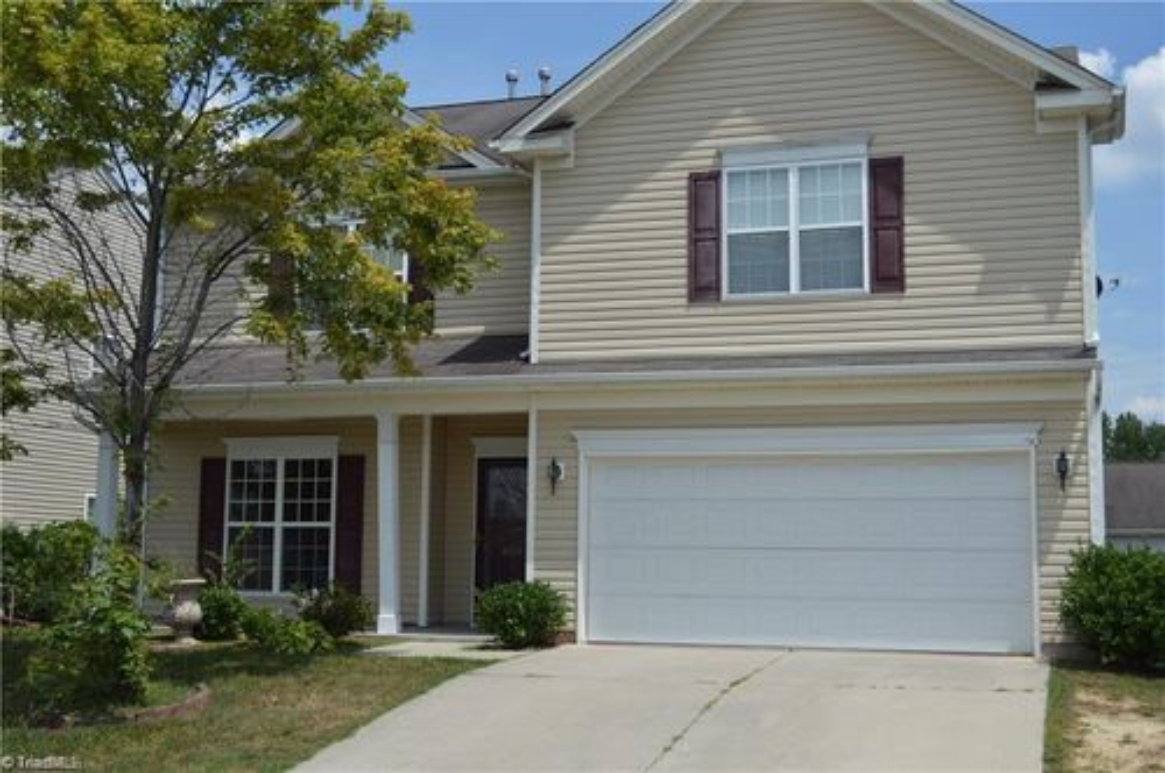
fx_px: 1454
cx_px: 582
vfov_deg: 29.8
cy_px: 386
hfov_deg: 43.7
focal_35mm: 45
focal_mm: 30
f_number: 6.3
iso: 400
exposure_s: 1/2500
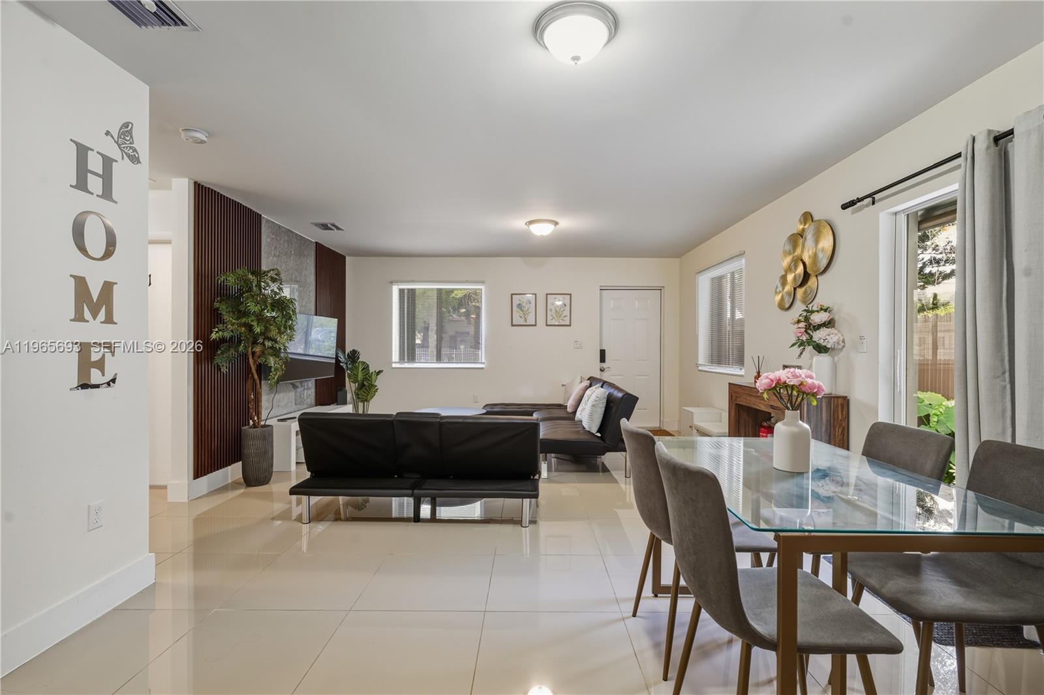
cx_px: 522
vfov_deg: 70.4
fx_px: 493
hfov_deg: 93.3
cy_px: 348
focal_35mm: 17
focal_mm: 17
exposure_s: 1/10
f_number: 8
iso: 100
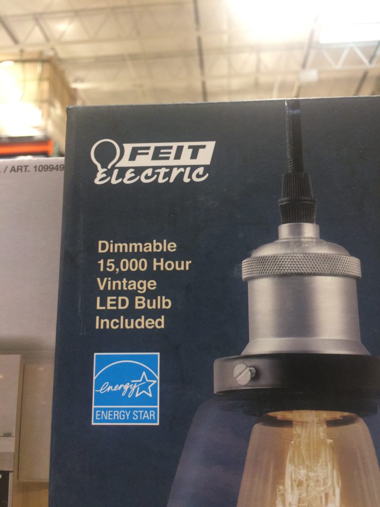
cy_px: 254
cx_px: 190
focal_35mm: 29
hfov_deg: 48.2
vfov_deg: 61.7
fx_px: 424
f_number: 2.2
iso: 125
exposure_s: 1/30
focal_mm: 4.15
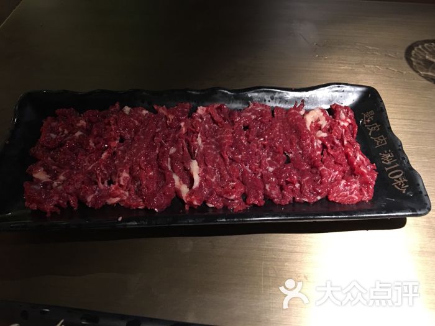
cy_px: 163
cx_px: 218
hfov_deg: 61.7
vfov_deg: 48.2
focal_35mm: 29
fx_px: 364
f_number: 2.2
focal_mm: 4.15
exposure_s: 1/8
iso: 160
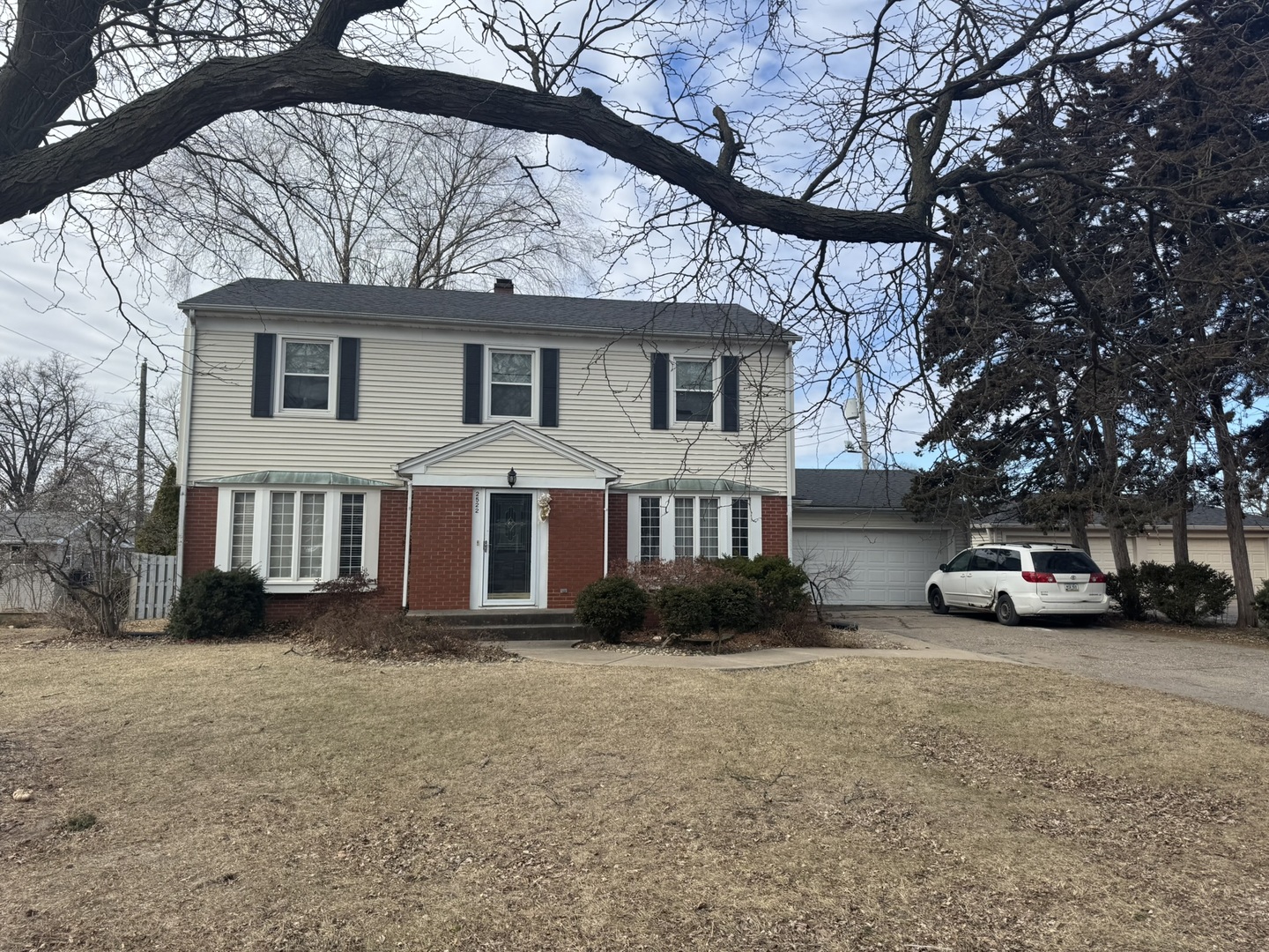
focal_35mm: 24
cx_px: 634
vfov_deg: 56.8
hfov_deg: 71.6
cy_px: 476
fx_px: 880
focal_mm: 6.76
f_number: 1.78
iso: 80
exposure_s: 1/2604
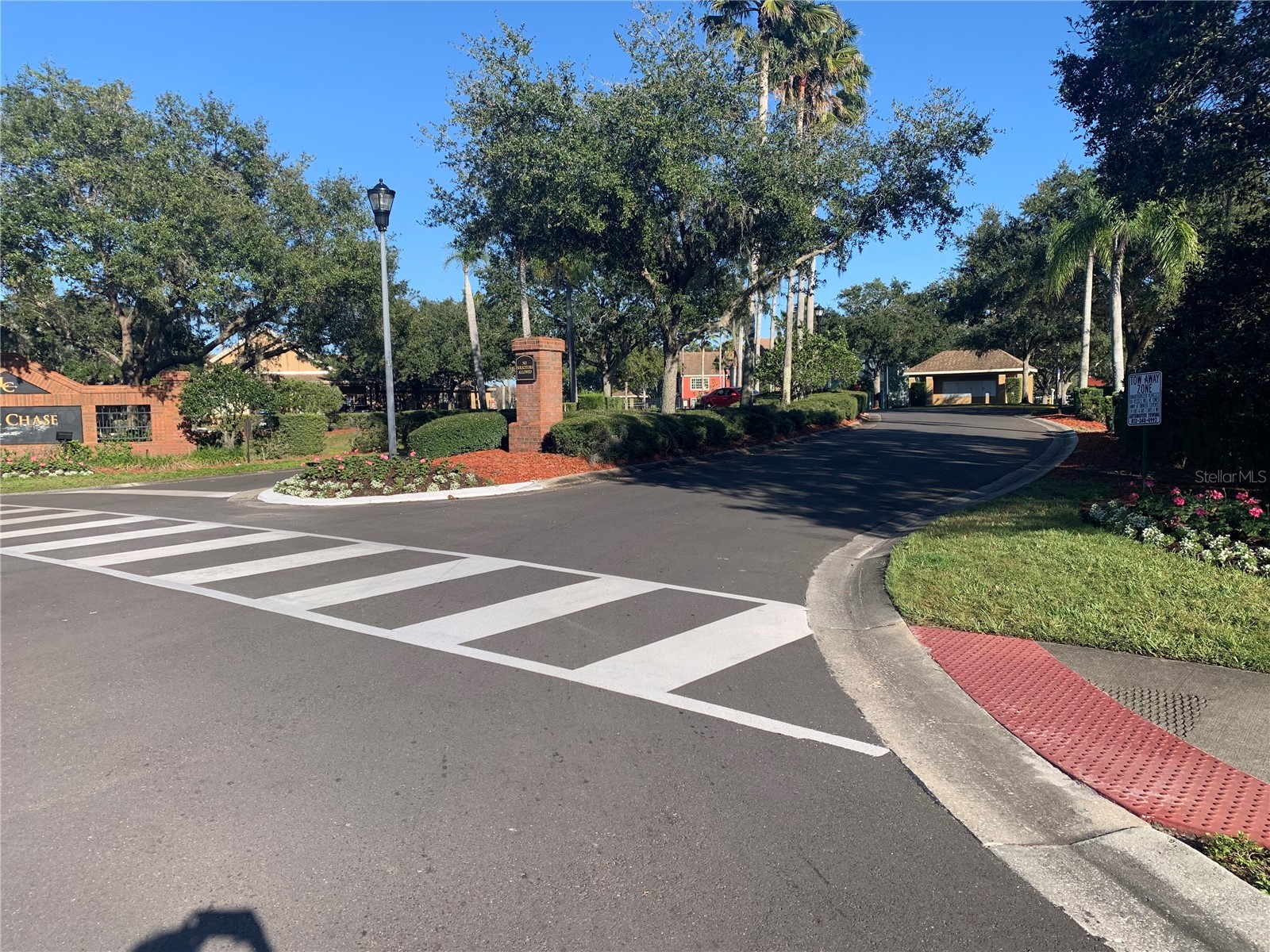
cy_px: 476
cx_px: 635
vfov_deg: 53.1
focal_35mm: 26
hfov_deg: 67.3
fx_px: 954
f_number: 1.8
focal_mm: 4.25
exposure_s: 1/1468
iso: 25
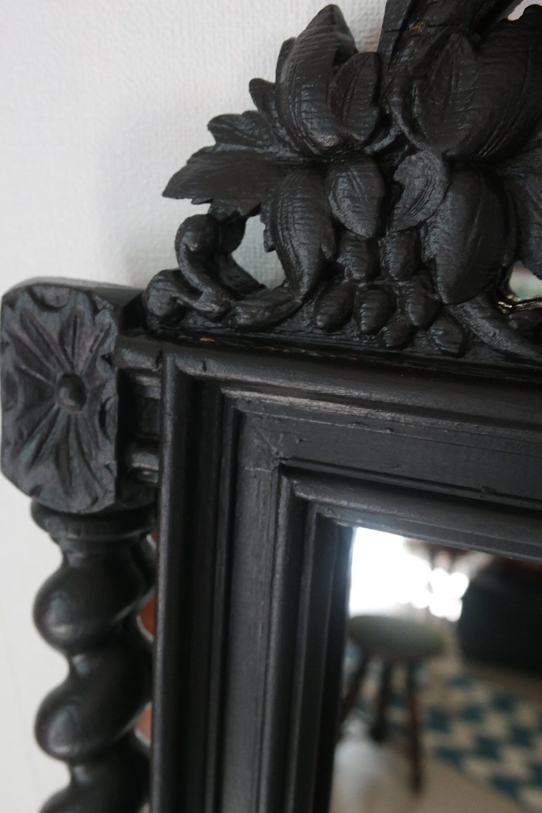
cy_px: 399
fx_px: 881
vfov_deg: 49.6
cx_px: 262
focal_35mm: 39
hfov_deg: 34.2
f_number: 5.6
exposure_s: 1/30
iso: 800
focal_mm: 24
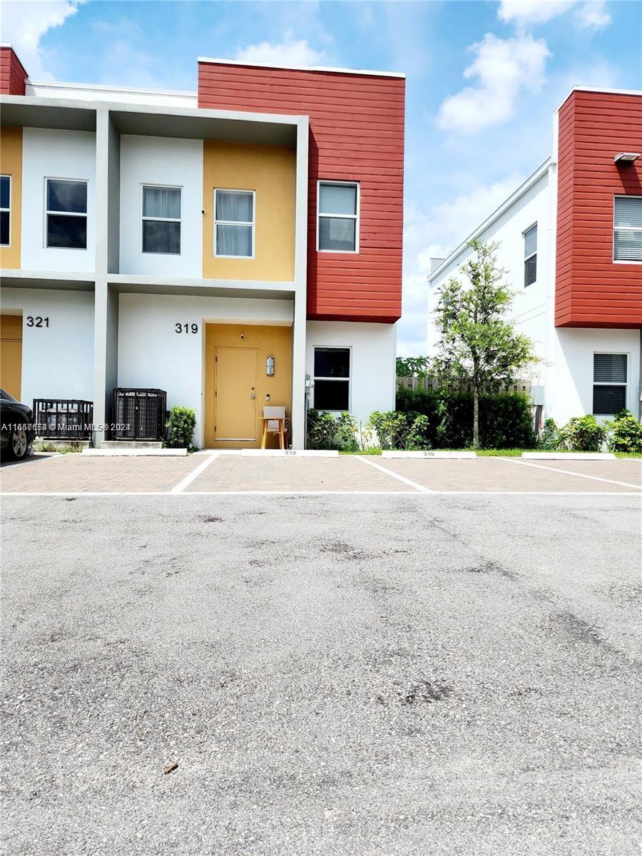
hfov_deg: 58.9
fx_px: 569
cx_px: 321
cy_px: 428
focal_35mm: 23
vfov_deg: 73.9
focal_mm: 6.4
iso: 12
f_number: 1.8
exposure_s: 1/1667
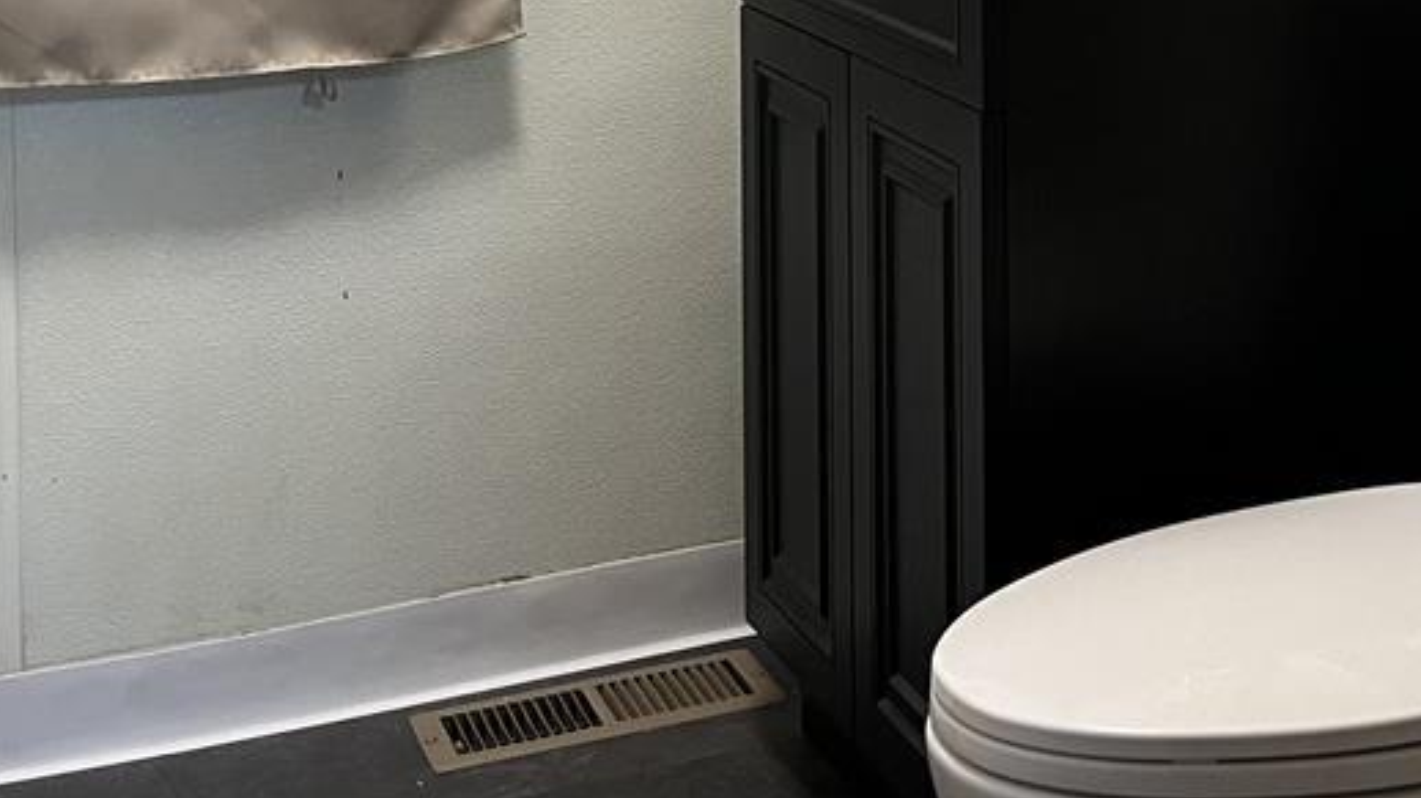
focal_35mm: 70
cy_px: -359
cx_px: 1141
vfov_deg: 15.9
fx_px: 2637
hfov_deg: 29.5
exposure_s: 1/60
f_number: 1.6
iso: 250
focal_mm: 5.1
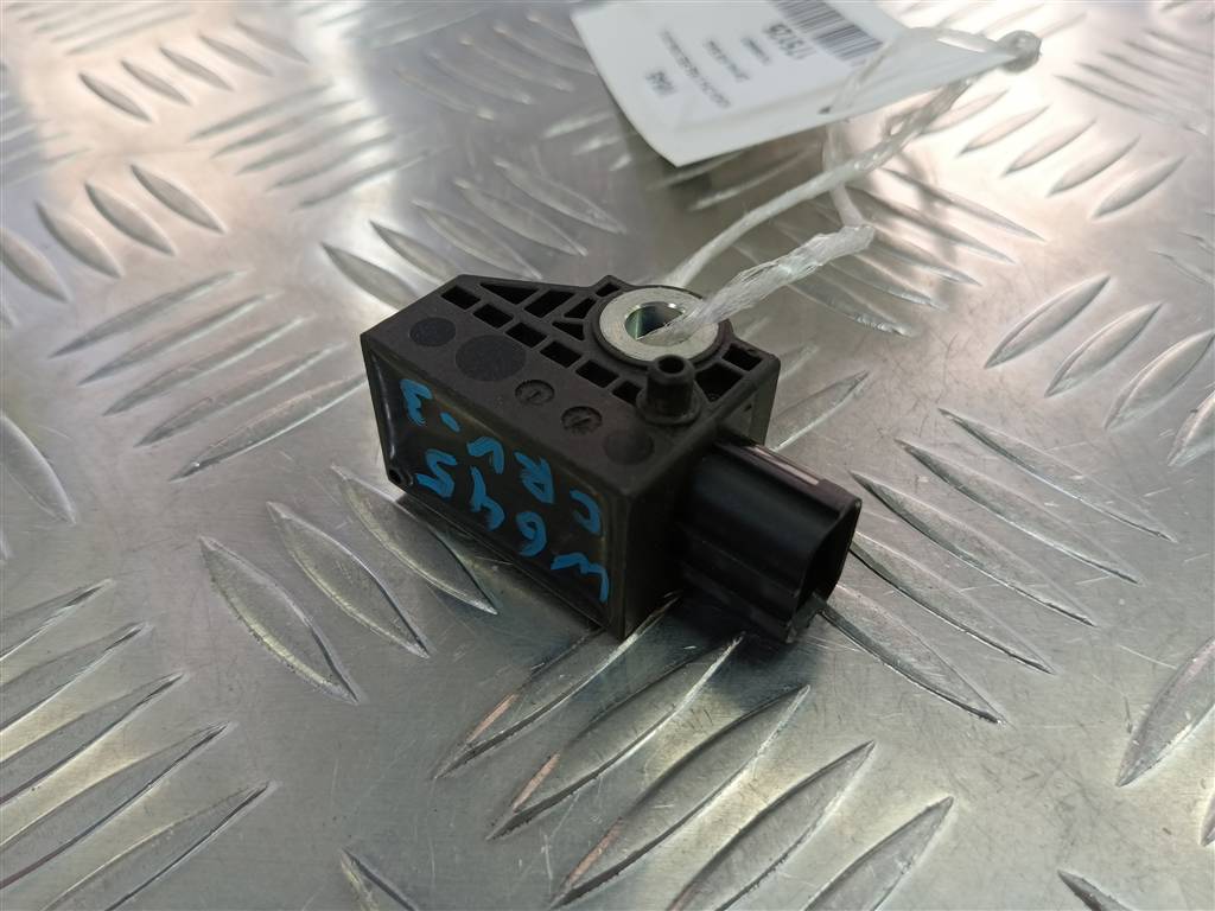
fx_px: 948
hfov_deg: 65.3
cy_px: 456
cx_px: 608
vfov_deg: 51.4
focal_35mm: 27
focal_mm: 4.11
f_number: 1.6
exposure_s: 1/100
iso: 133
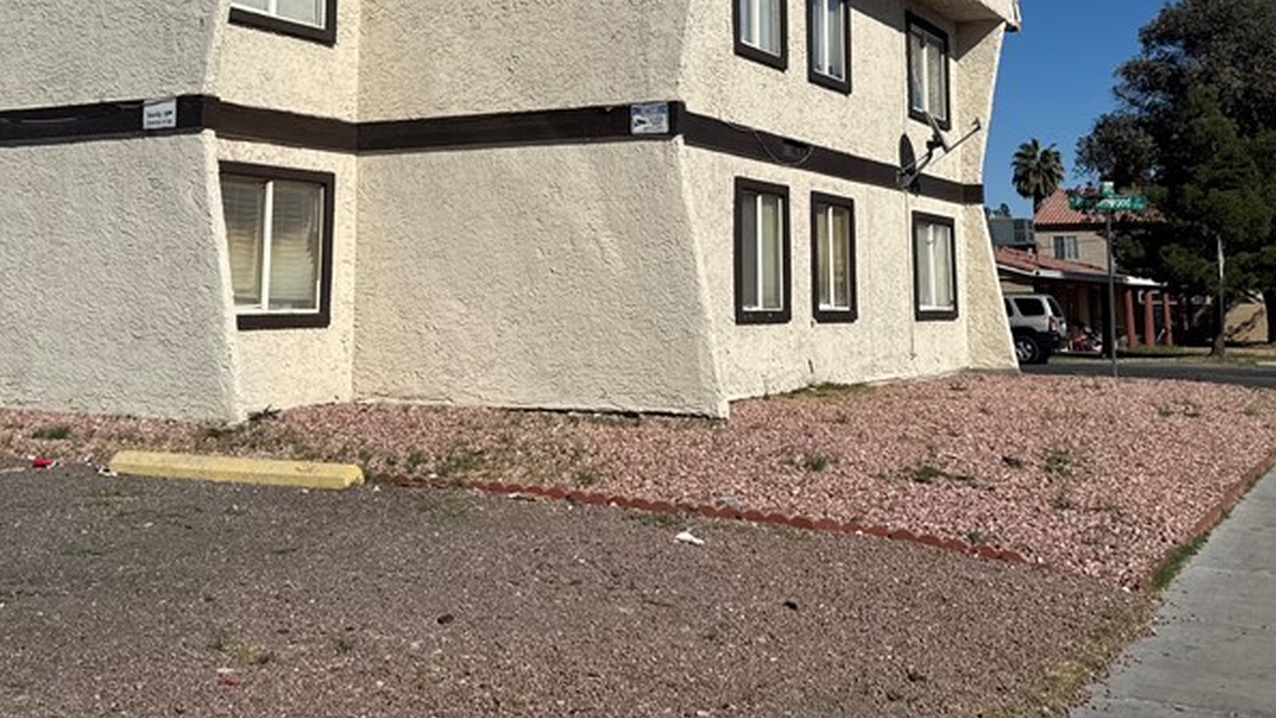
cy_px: 94
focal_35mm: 45
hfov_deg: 45.5
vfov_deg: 25.8
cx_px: 613
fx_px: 1523
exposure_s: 1/12346
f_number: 1.78
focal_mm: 6.76
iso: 64
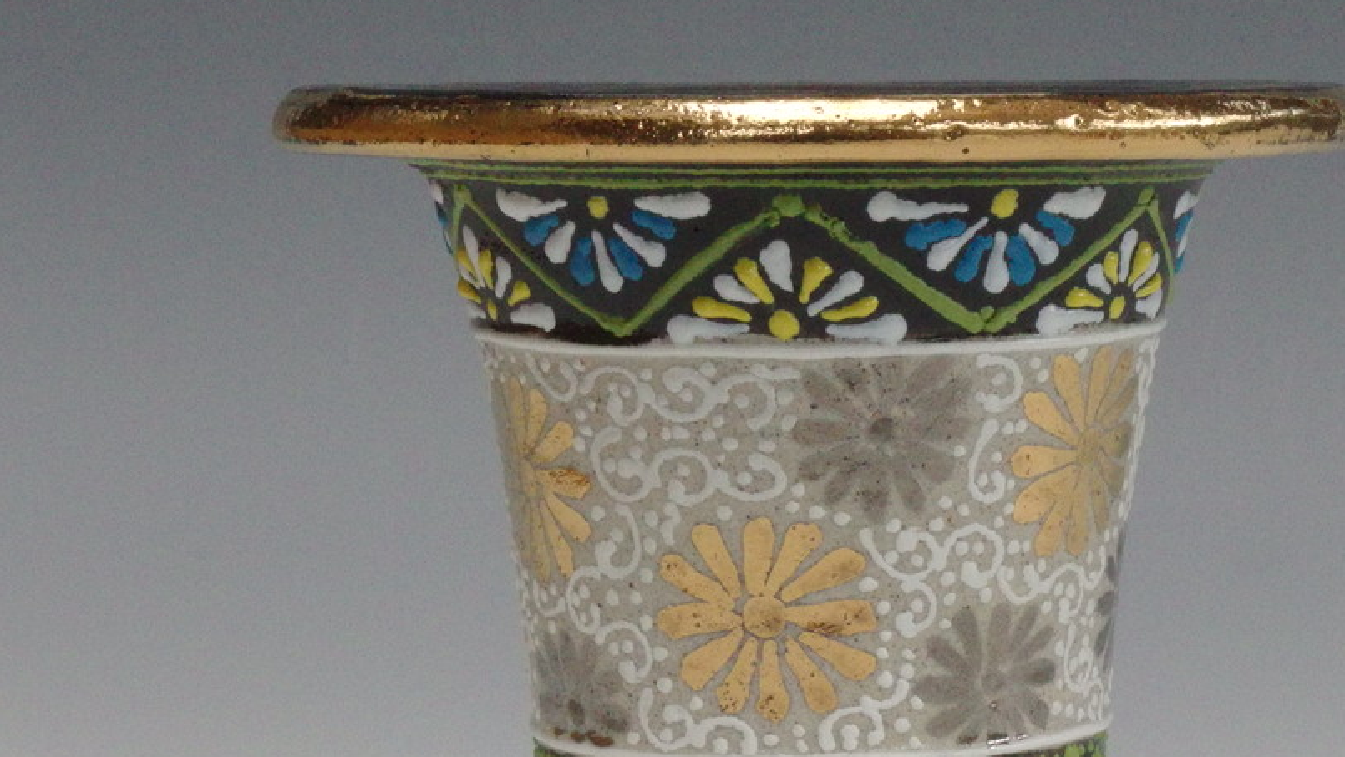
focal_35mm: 115
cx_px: 832
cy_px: 588
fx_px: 4102
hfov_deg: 18.6
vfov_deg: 10.5
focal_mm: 18.2
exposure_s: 1/80
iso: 1600
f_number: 8
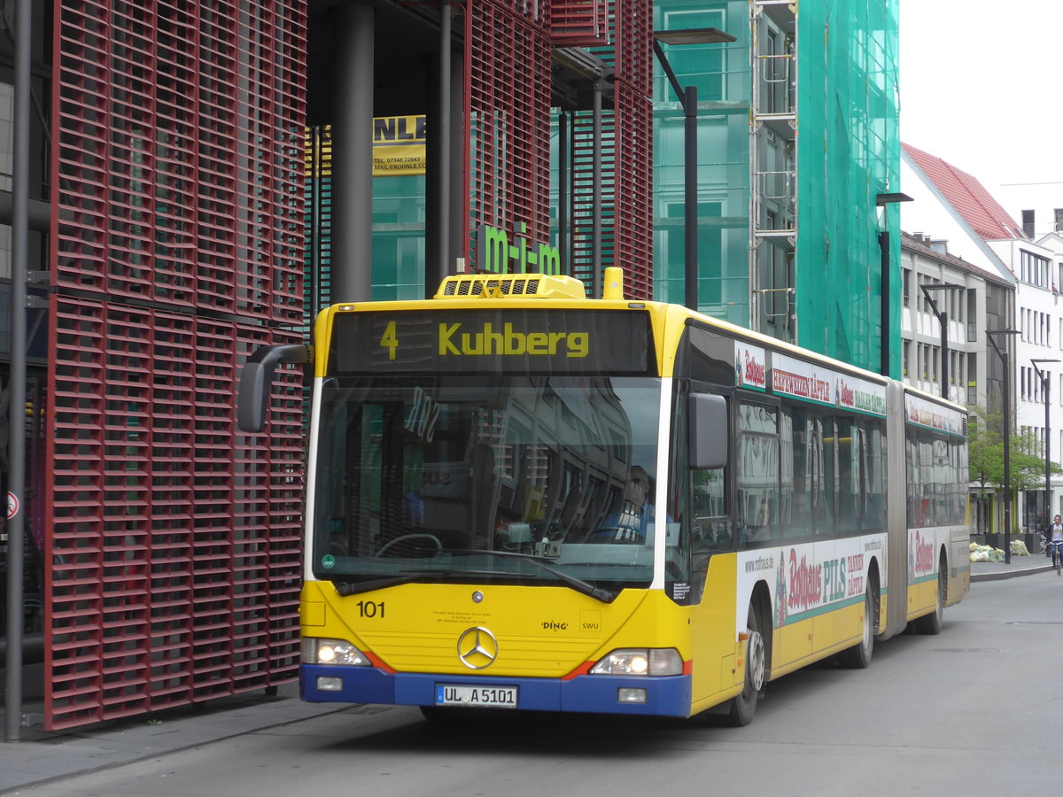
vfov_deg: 18.4
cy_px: 398
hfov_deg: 24.4
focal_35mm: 80
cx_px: 532
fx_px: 2457
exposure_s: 1/200
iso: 160
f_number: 4.4
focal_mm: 16
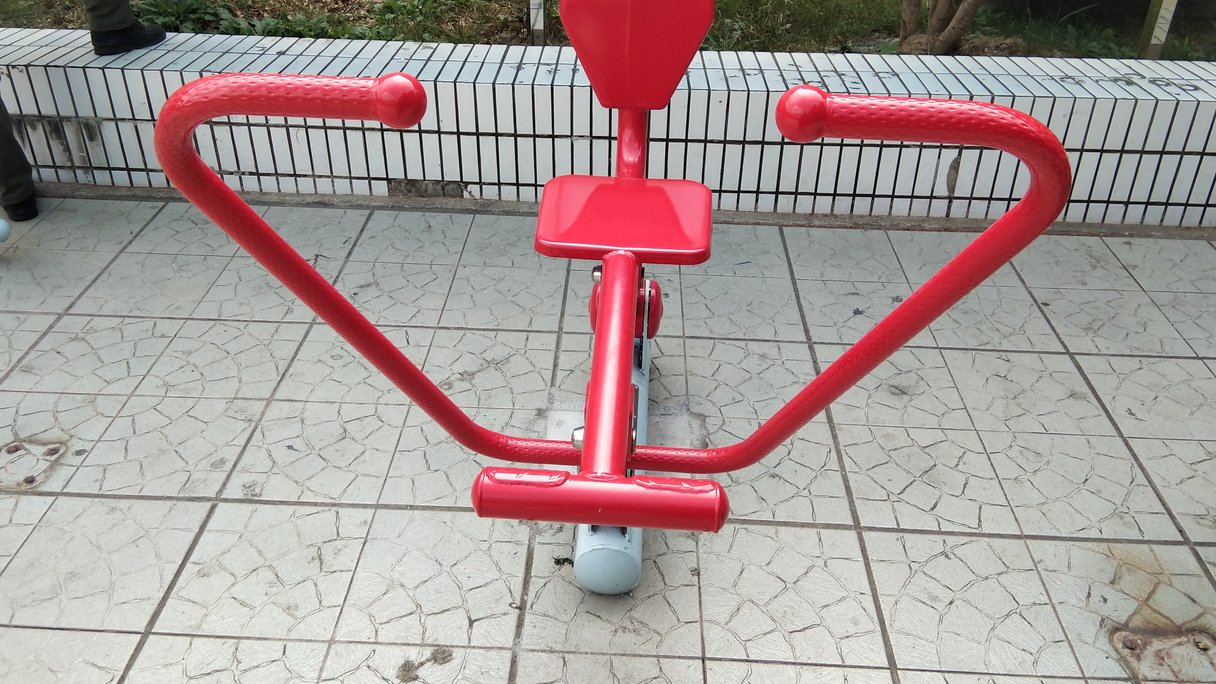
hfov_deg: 58.0
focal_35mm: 34
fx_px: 1096
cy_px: 293
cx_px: 607
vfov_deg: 34.6
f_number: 2.2
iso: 50
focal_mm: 3.69
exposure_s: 1/289
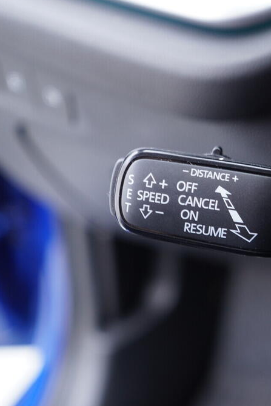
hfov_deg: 24.2
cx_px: 226
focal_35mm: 55
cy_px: 203
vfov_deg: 36.2
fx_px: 621
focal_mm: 24
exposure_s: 1/40
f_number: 2.8
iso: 500
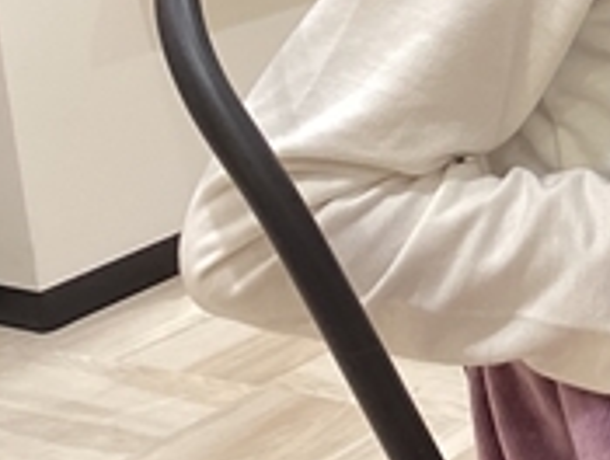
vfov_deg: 13.6
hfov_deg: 17.0
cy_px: -80
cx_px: 864
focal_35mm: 106
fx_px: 1872
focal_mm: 3.3
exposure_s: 1/60
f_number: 2.4
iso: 80
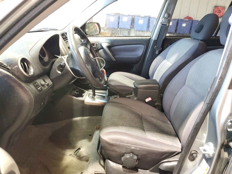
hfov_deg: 67.3
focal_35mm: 26
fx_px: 174
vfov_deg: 53.1
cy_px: 87
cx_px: 116
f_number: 1.5
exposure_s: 1/30
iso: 313
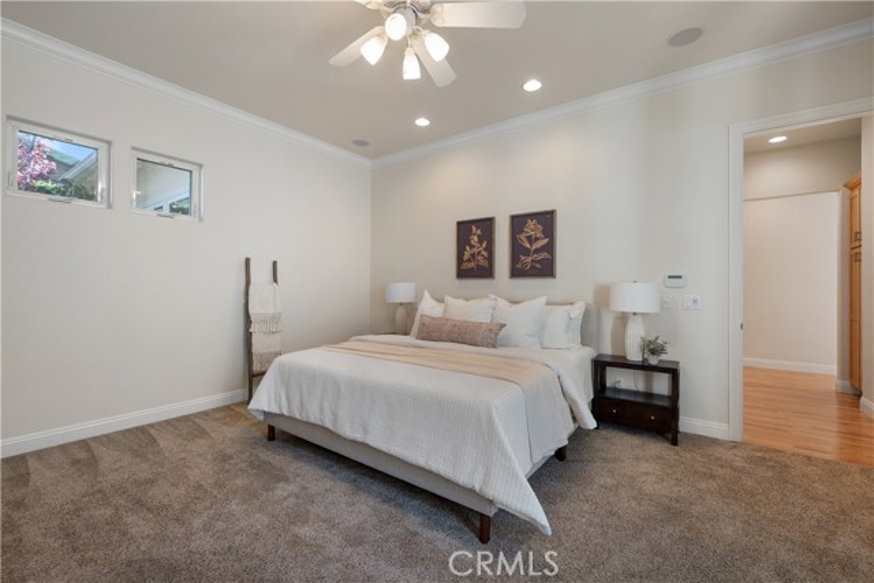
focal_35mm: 16
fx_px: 376
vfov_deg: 75.5
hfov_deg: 98.5
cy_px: 292
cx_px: 437
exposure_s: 1/2.5
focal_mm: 15.5
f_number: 8
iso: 100
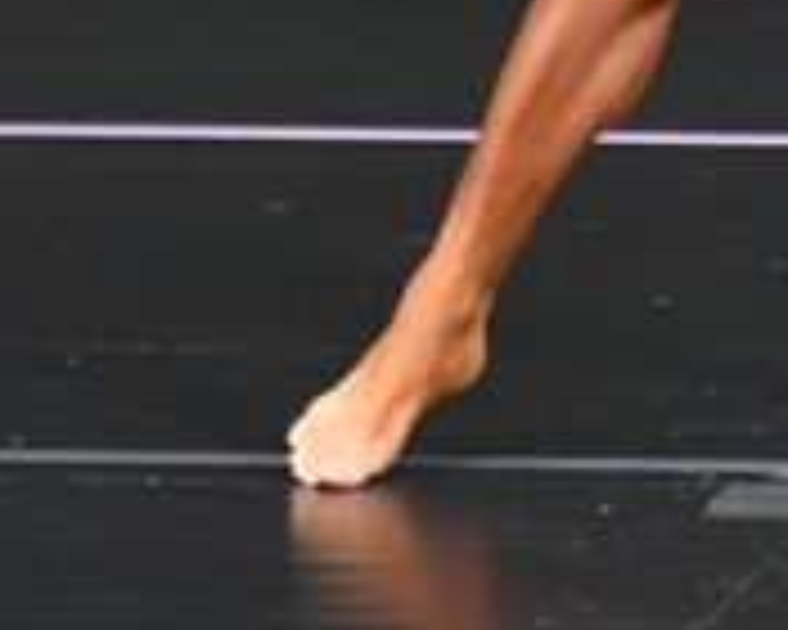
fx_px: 36335
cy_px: -495
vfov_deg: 1.0
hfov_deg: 1.2
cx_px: 1056
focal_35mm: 1558
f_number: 5.6
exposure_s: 1/400
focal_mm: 250
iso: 4000
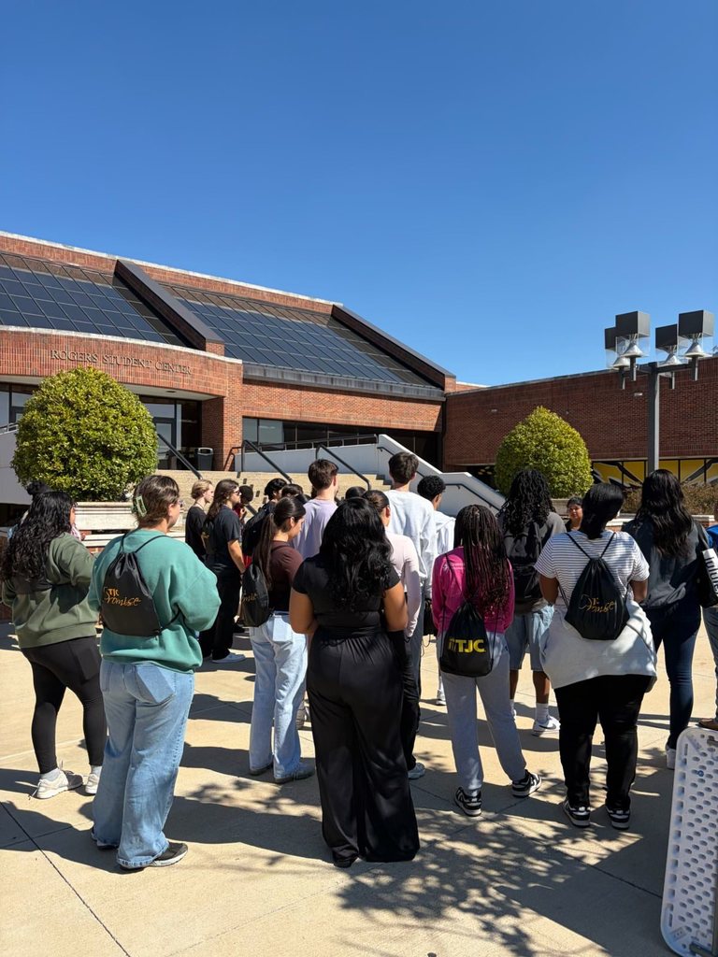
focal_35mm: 26
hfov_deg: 53.1
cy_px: 478
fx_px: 719
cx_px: 359
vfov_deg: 67.3
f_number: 1.6
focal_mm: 5.96
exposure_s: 1/3831
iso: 50
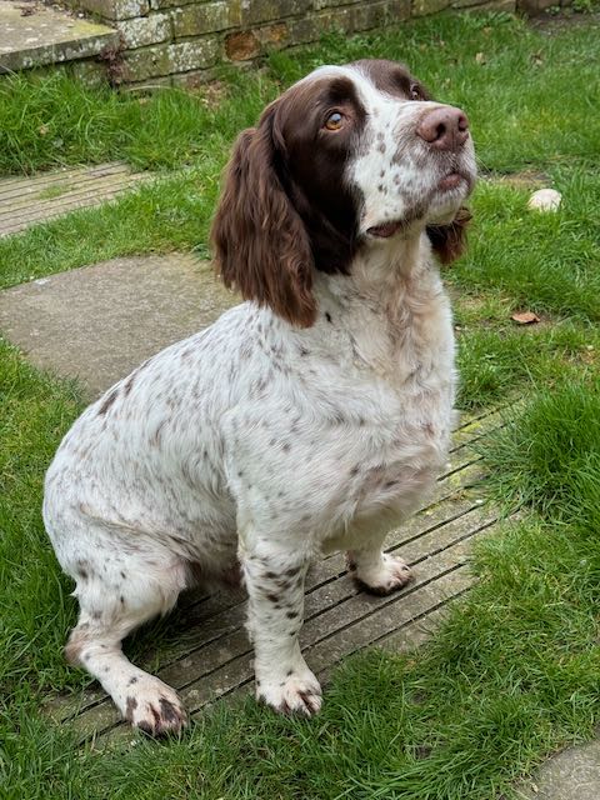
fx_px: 1109
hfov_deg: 30.3
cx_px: 300
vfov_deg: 39.7
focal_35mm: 48
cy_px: 400
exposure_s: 1/372
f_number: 1.78
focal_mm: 6.86
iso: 64
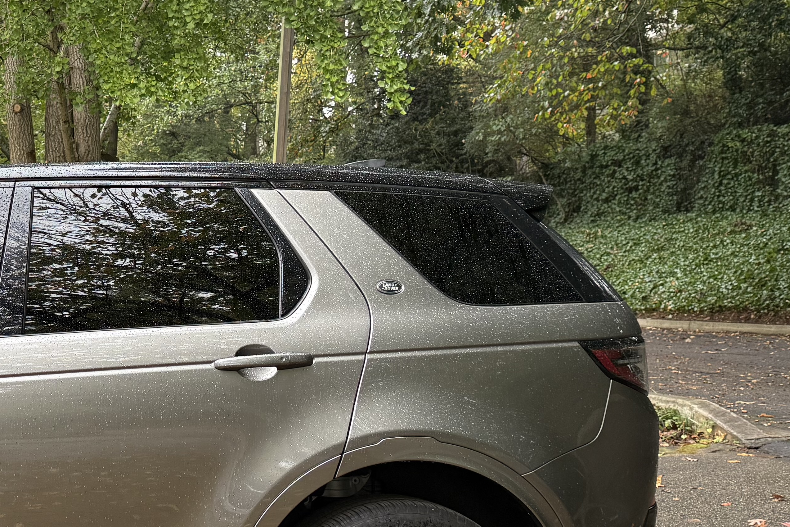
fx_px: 1229
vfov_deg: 24.2
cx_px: -55
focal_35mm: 56
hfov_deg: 32.0
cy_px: 293
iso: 125
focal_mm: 6.76
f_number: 1.78
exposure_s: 1/121
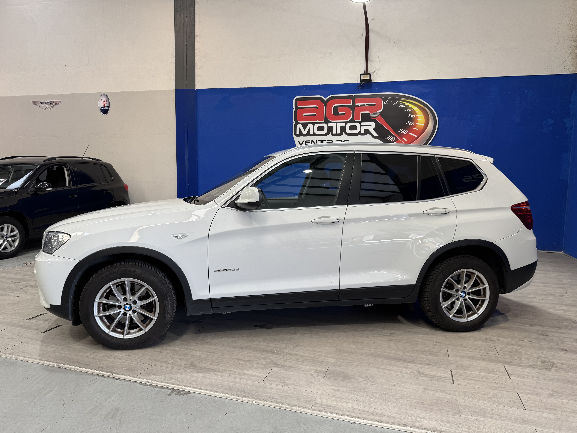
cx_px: 288
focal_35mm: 24
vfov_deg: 56.8
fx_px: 400
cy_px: 216
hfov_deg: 71.6
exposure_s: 1/100
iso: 64
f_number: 1.78
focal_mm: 6.76
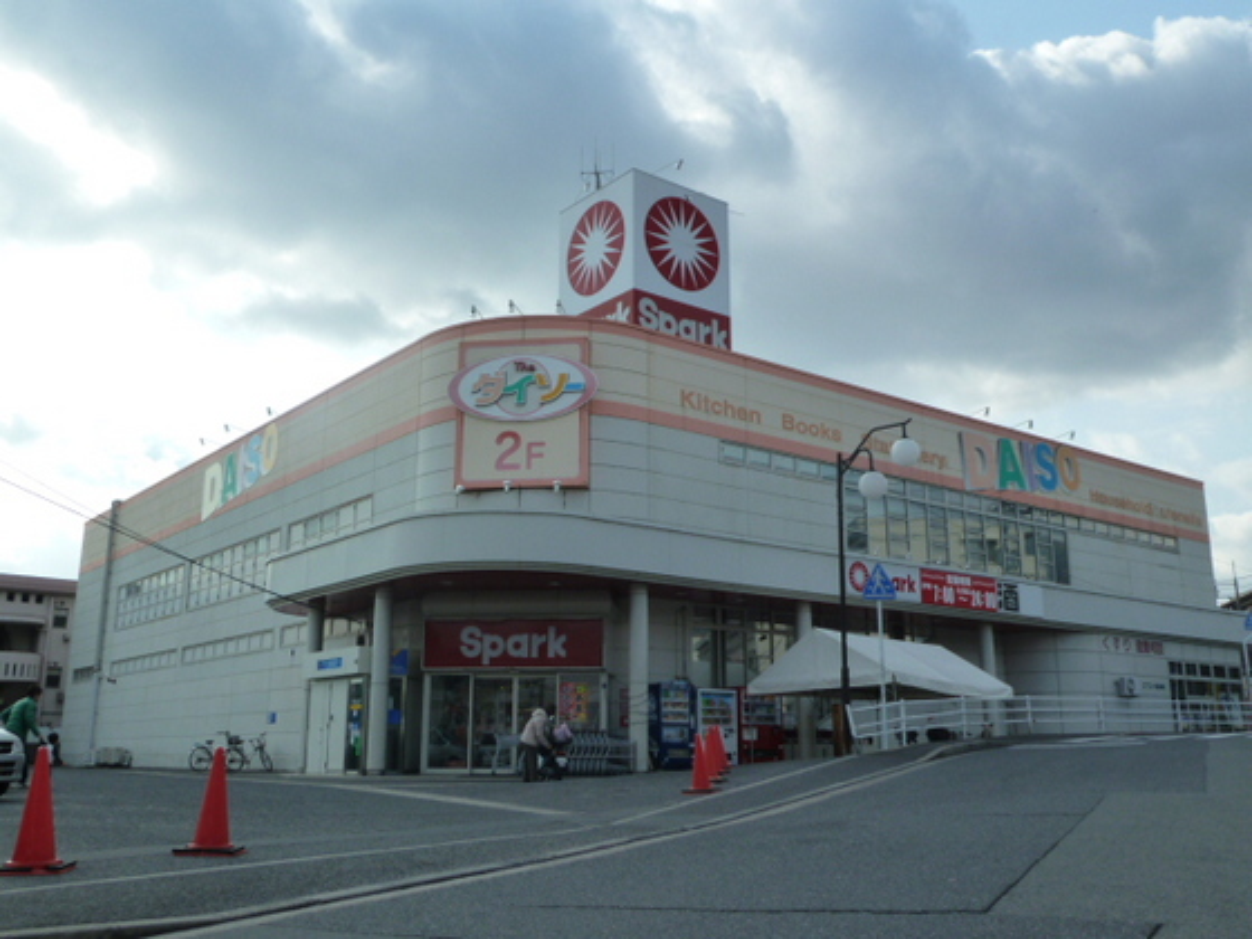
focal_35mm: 32
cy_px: 470
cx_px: 626
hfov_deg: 56.8
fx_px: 1157
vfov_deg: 44.2
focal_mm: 5.3
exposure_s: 1/500
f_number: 5
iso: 125
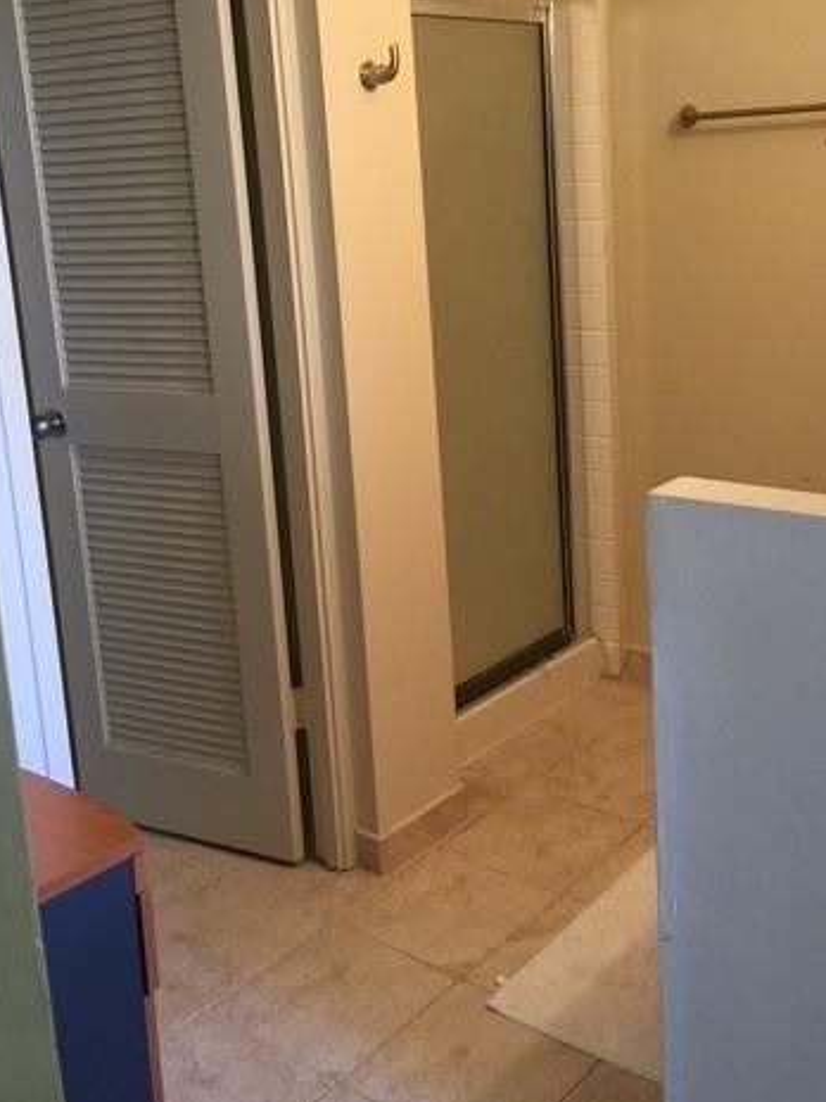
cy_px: 454
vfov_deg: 46.6
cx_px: 468
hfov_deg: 35.9
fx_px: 1273
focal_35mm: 40
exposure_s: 1/30
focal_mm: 4.15
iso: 50
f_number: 2.2
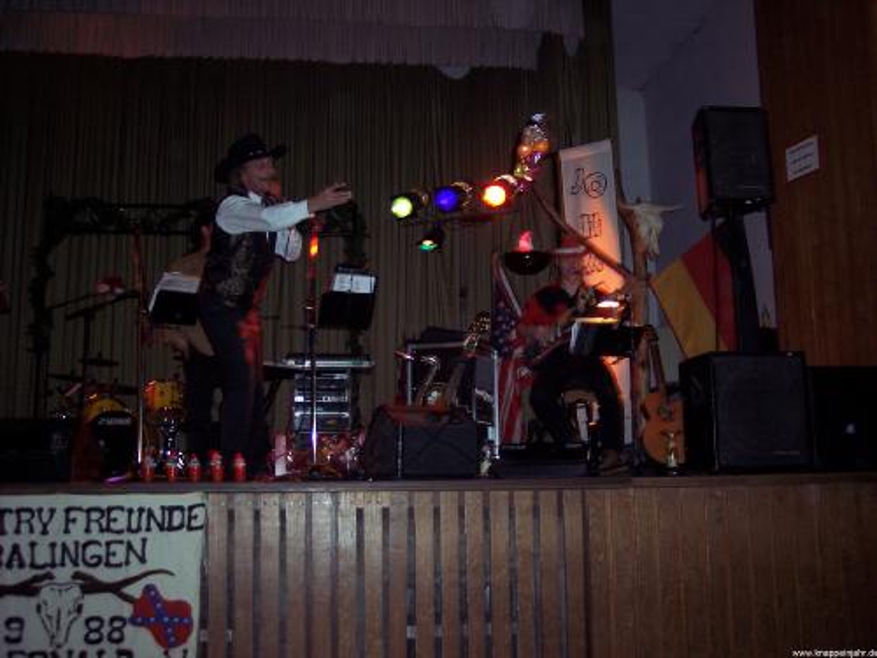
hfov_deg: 47.9
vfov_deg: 36.8
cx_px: 438
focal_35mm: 39
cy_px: 329
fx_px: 988
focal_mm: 8
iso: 140
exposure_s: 1/60
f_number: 2.8
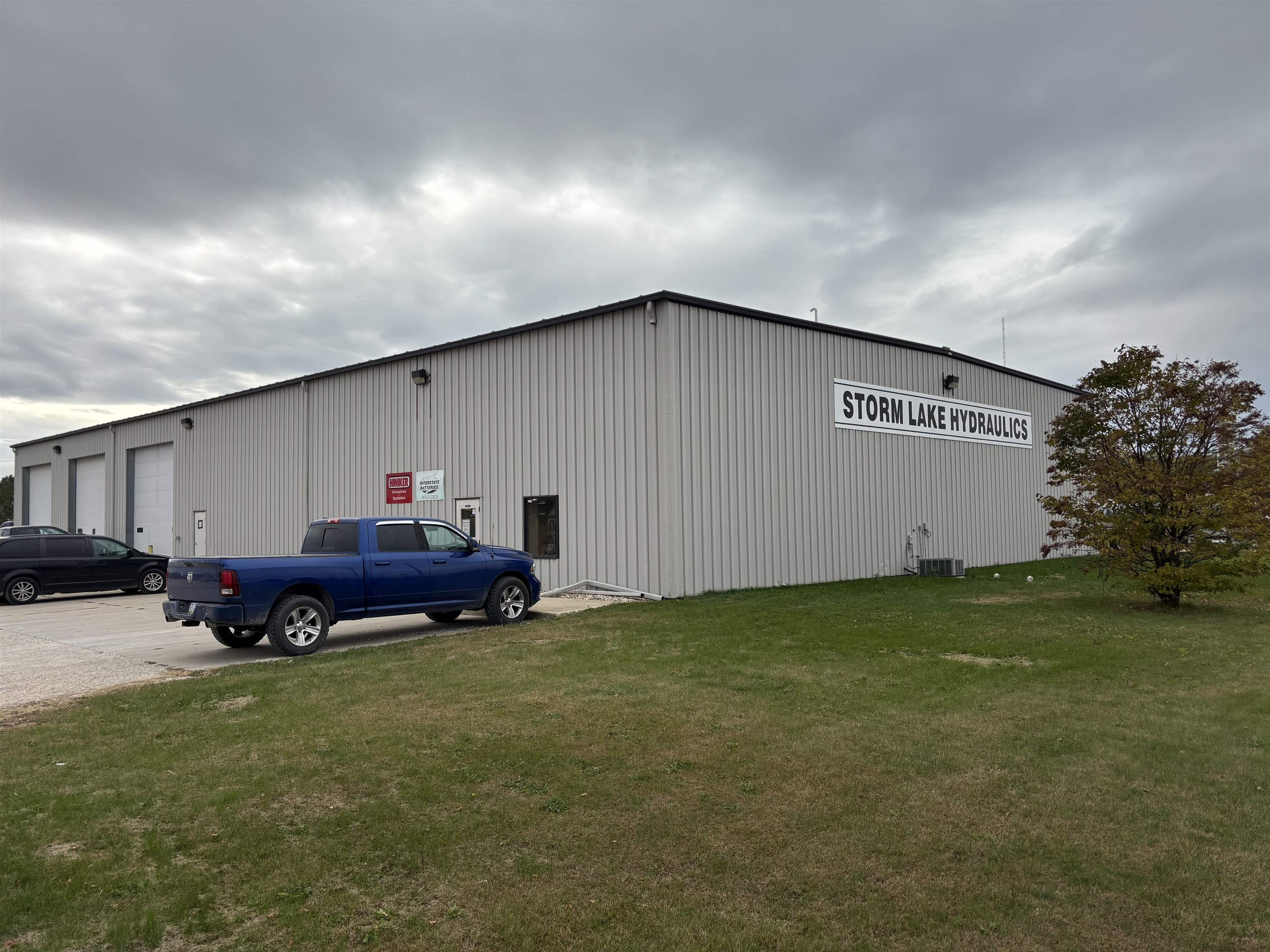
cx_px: 635
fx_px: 954
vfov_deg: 53.1
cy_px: 476
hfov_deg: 67.3
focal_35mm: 26
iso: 50
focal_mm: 5.96
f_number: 1.6
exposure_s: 1/3021
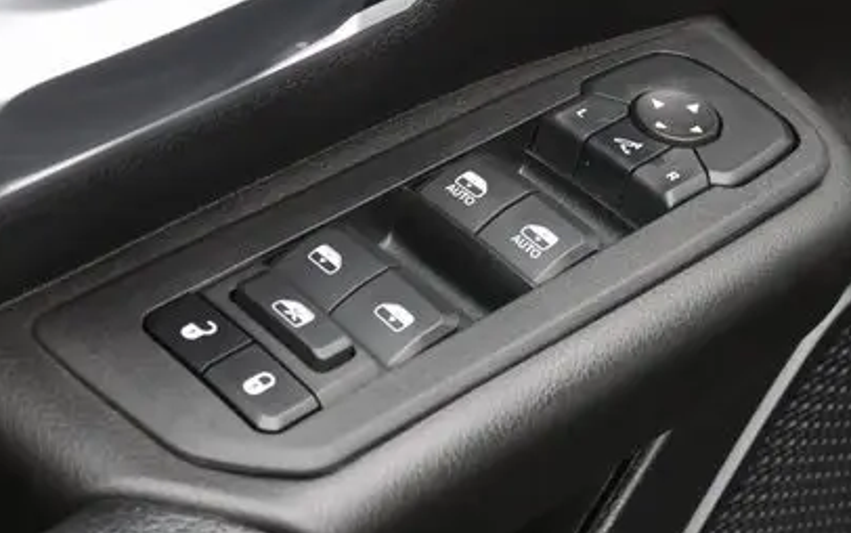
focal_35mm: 97
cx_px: 321
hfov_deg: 21.4
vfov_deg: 13.5
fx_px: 2250
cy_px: 144
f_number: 5.4
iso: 1250
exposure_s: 1/50
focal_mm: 29
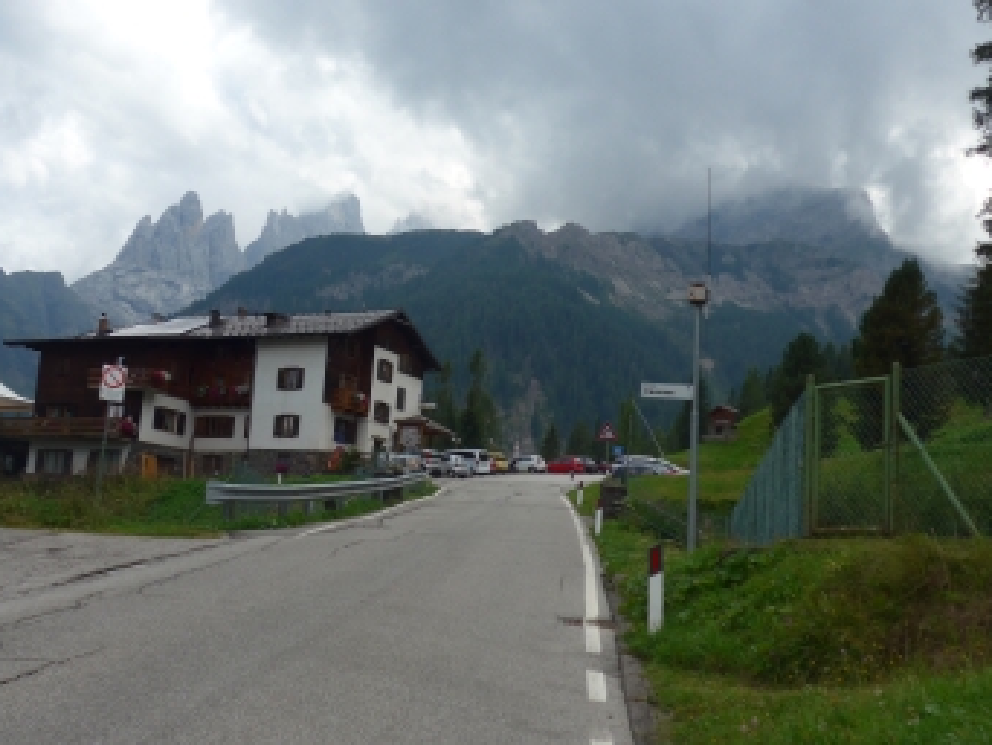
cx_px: 455
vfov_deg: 31.6
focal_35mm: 46
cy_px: 371
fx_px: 1319
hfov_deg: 41.2
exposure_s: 1/1600
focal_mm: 8.4
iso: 80
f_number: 2.8
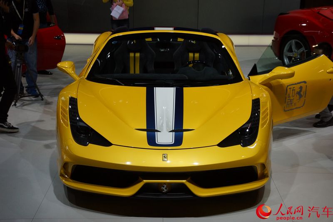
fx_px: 486
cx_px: 166
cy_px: 111
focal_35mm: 52
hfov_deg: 37.8
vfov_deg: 25.8
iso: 800
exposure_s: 1/320
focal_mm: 35
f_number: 8
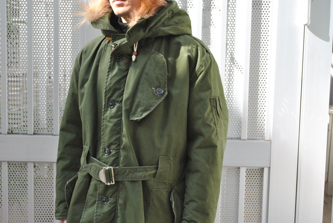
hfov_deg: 35.0
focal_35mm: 57
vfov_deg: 23.8
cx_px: 166
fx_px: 528
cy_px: 112
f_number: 5.6
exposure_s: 1/125
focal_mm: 38
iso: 200
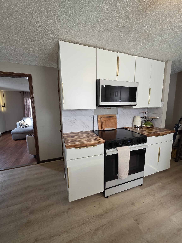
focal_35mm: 13
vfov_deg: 106.2
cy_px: 122
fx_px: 91
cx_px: 91
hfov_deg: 89.9
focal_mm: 2.2
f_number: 1.9
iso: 200
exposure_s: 1/120
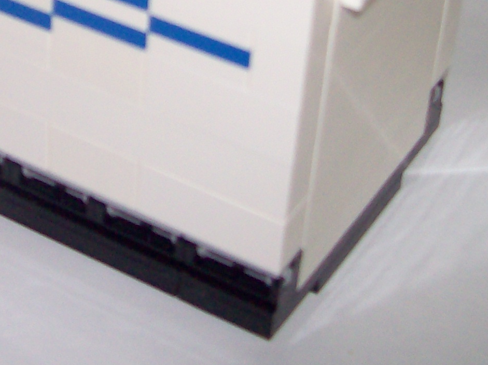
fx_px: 1536
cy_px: -122
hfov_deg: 17.4
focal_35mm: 109
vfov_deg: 13.1
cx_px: -53
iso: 80
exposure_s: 1/64
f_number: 2.7
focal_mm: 6
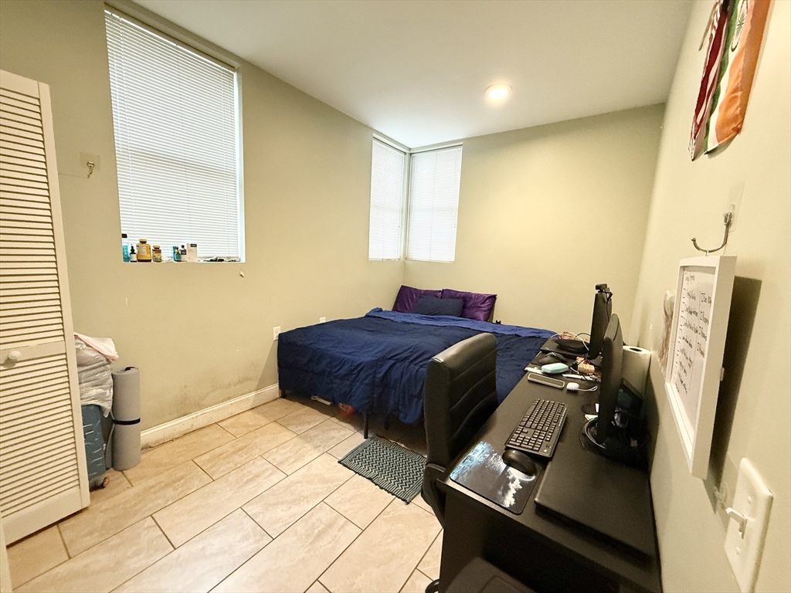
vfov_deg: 85.7
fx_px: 320
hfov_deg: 102.1
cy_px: 296
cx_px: 396
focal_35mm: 14
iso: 500
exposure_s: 1/60
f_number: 2.2
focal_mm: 2.22
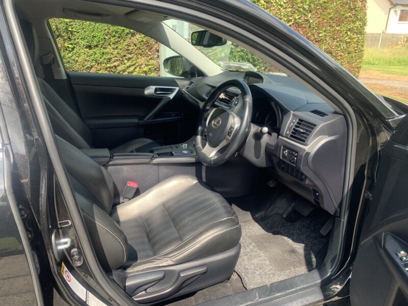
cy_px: 153
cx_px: 204
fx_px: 306
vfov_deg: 53.1
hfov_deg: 67.3
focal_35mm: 26
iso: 25
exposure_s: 1/279
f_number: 1.8
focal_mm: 4.25
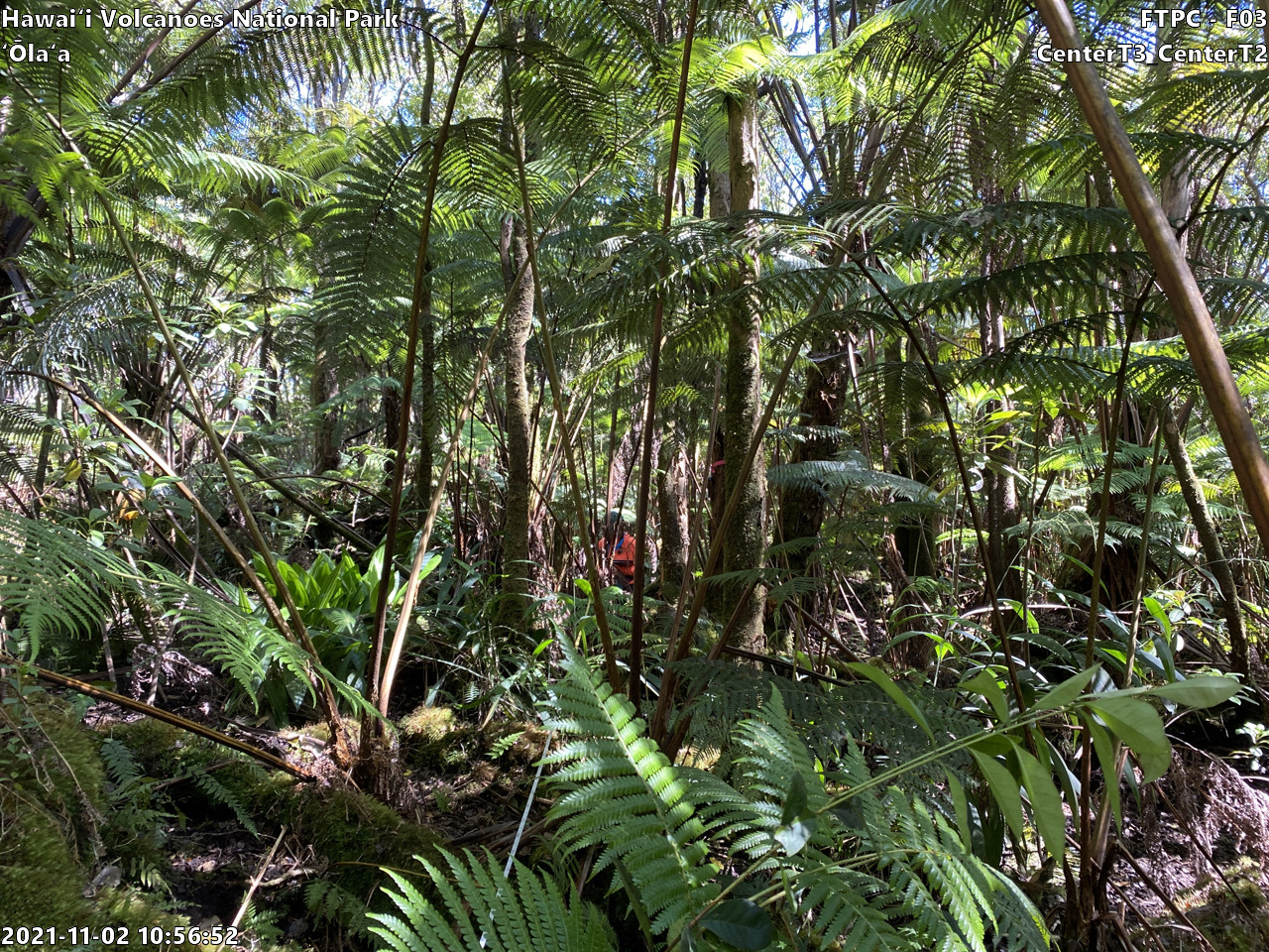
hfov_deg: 67.3
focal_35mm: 26
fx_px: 953
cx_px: 634
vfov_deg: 53.1
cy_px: 476
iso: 125
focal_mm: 4.25
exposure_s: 1/102
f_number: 1.8
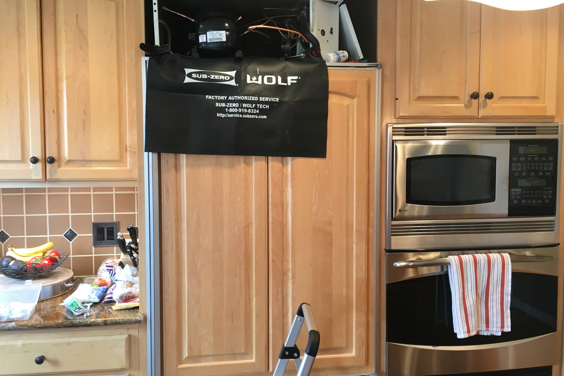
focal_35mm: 31
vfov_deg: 42.3
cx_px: 288
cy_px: 182
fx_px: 486
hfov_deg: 60.3
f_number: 2.2
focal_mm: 4.15
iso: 80
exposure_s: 1/30
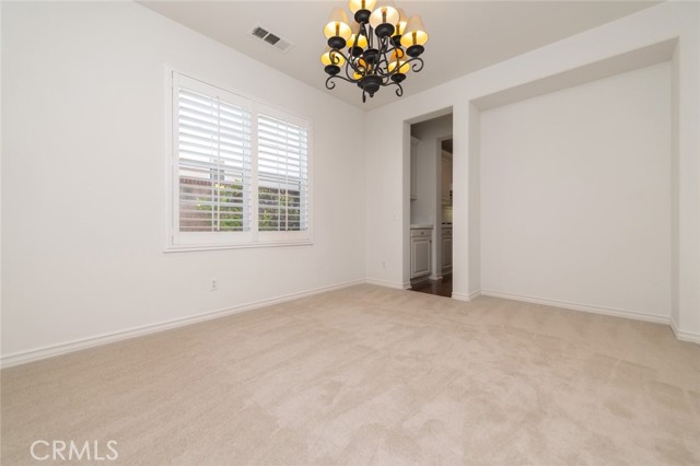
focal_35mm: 14
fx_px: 272
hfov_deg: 104.3
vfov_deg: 81.1
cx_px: 350
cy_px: 233
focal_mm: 14
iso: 200
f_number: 4
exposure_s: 1/80
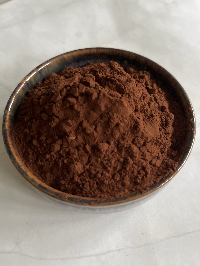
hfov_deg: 53.1
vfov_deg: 67.3
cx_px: 100
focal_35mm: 26
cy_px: 133
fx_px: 200
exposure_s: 1/36
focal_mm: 5.1
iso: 640
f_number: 1.6
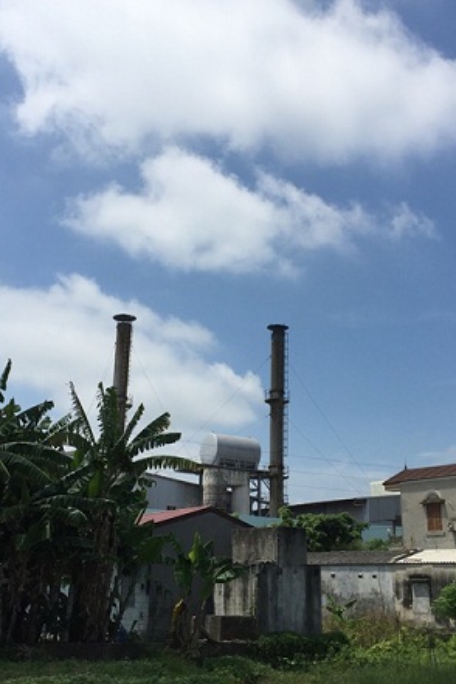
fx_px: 779
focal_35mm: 41
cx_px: 240
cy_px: 346
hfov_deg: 32.6
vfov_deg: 47.4
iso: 32
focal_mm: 4.15
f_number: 2.2
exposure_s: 1/4405
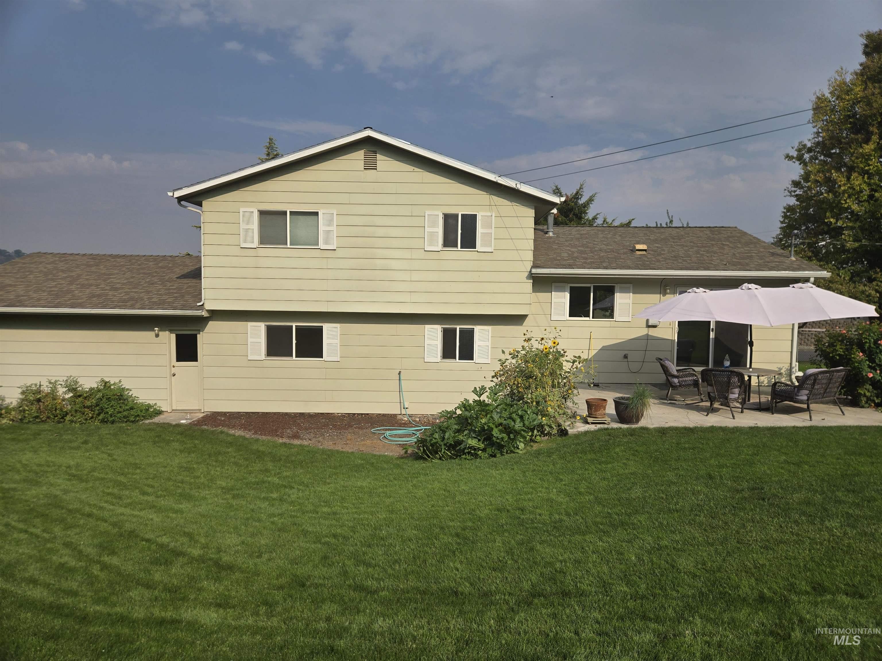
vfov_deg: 58.9
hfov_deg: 73.9
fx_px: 586
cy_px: 330
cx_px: 441
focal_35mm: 23
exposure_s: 1/3768
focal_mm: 5.4
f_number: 1.8
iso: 25
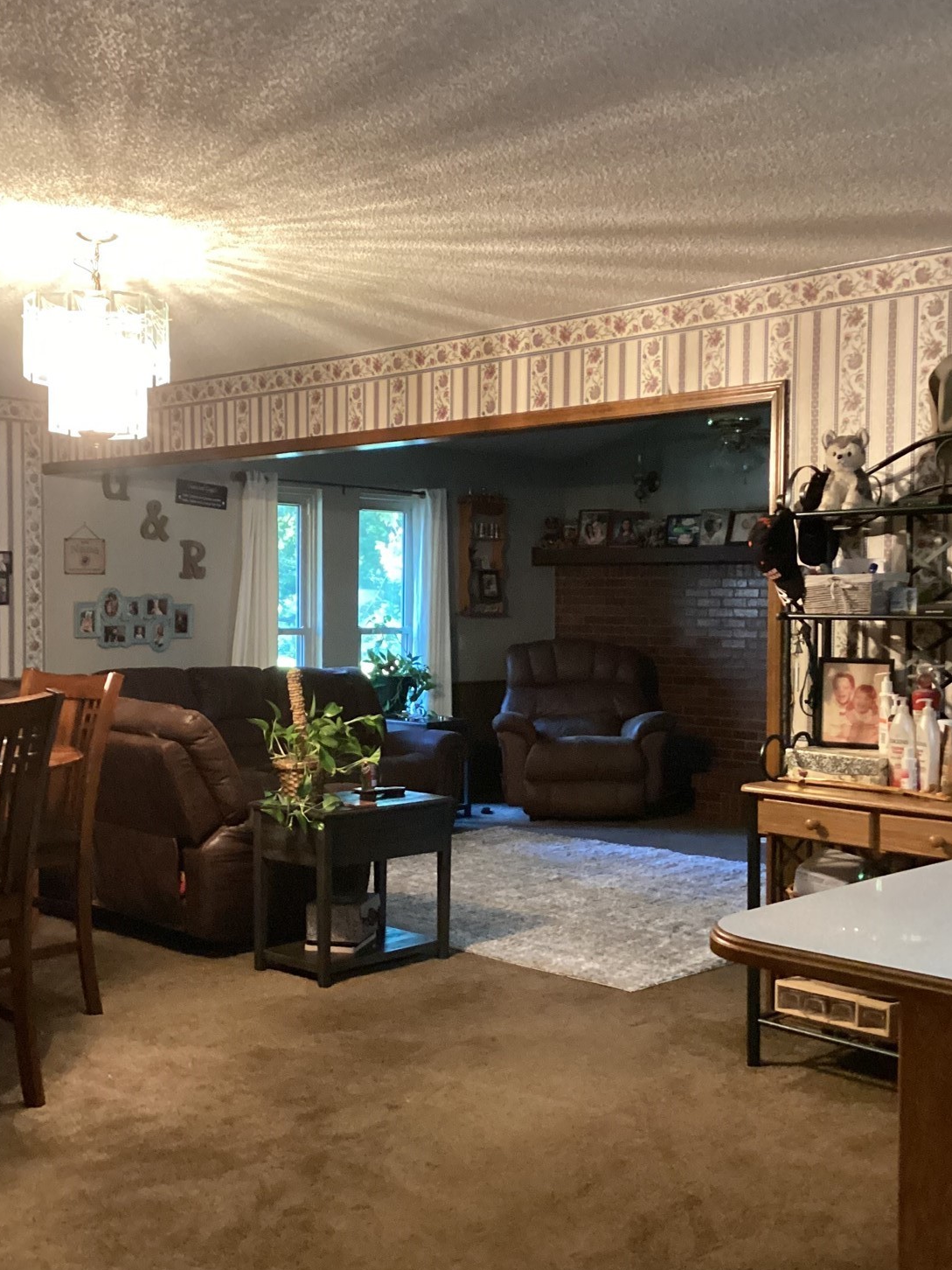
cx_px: 480
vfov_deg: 45.8
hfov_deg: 35.1
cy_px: 652
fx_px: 1503
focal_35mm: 41
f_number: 2.4
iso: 640
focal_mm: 3.3
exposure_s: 1/30
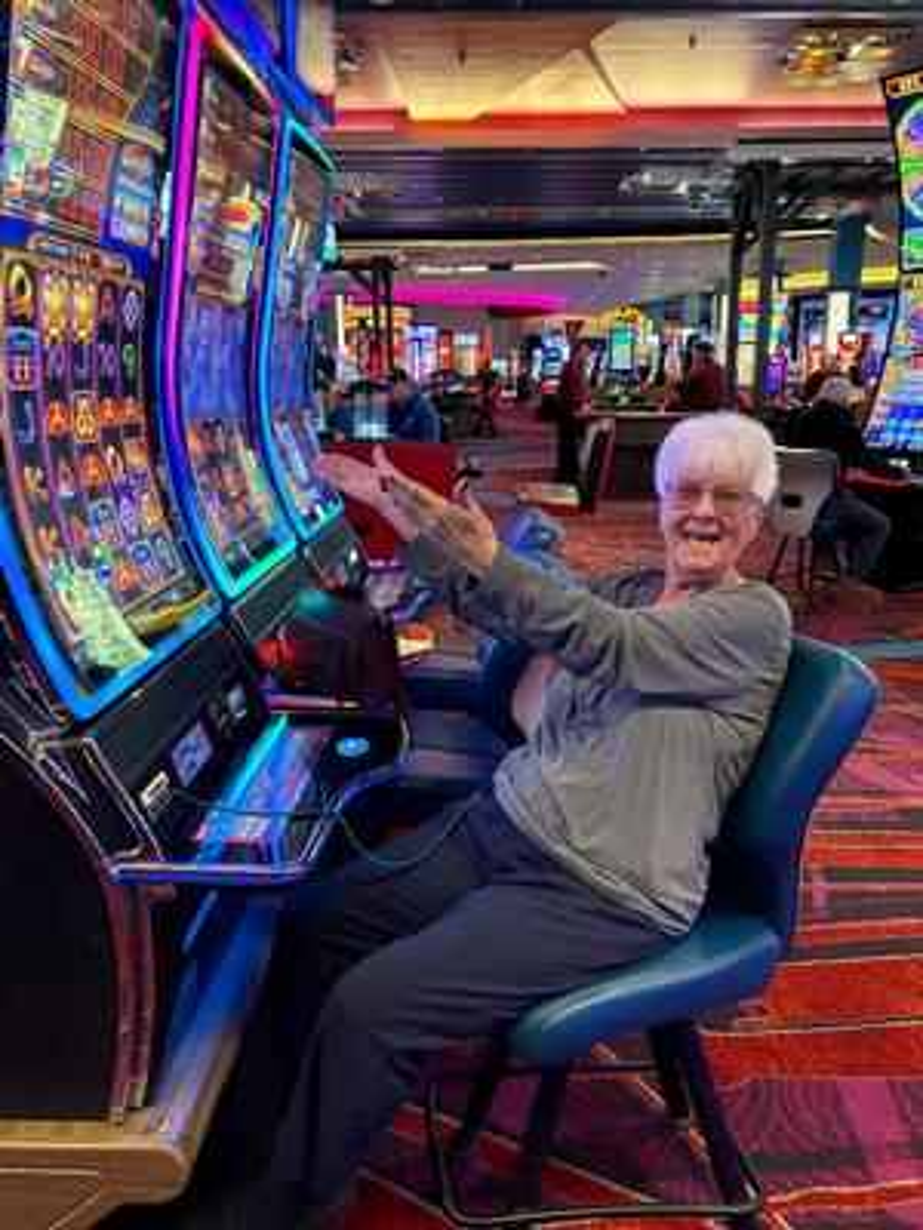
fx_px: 924
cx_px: 462
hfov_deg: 53.1
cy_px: 615
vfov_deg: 67.3
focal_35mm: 26
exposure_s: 1/60
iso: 500
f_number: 1.6
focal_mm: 5.96
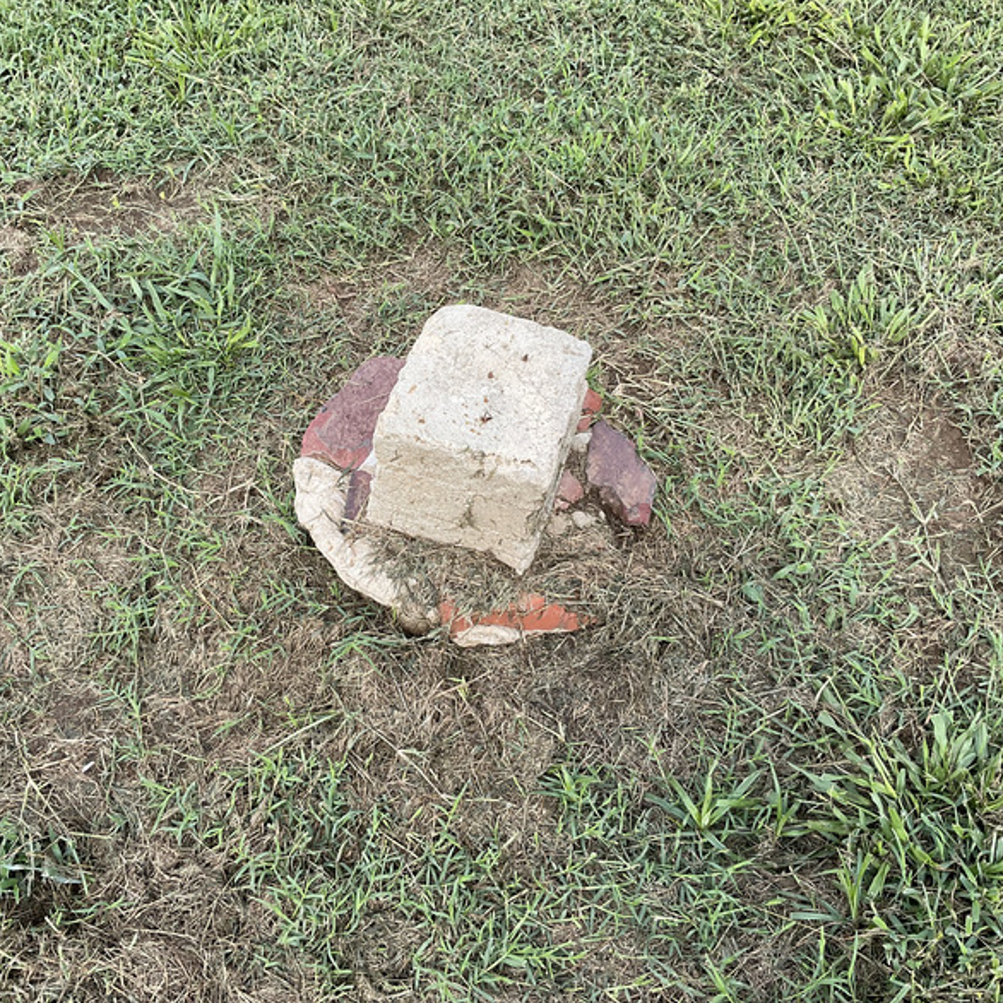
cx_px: 421
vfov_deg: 47.2
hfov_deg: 47.0
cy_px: 496
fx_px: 1147
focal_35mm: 35
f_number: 1.8
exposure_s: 1/586
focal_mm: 3
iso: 16
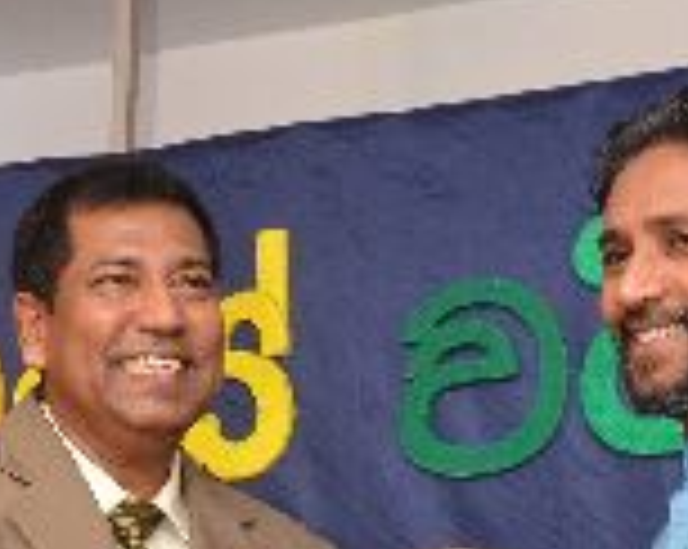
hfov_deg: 12.6
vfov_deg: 9.9
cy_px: 684
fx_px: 3112
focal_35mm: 153
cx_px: 223
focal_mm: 25
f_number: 6.3
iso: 1250
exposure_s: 1/160
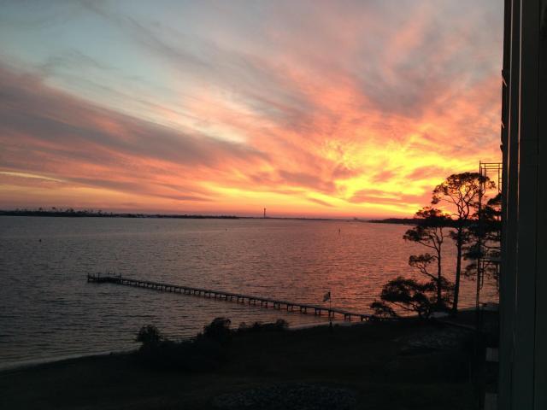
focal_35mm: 35
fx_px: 553
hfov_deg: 52.6
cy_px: 205
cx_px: 274
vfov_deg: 40.7
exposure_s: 1/41
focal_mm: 4.28
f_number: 2.4
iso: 50
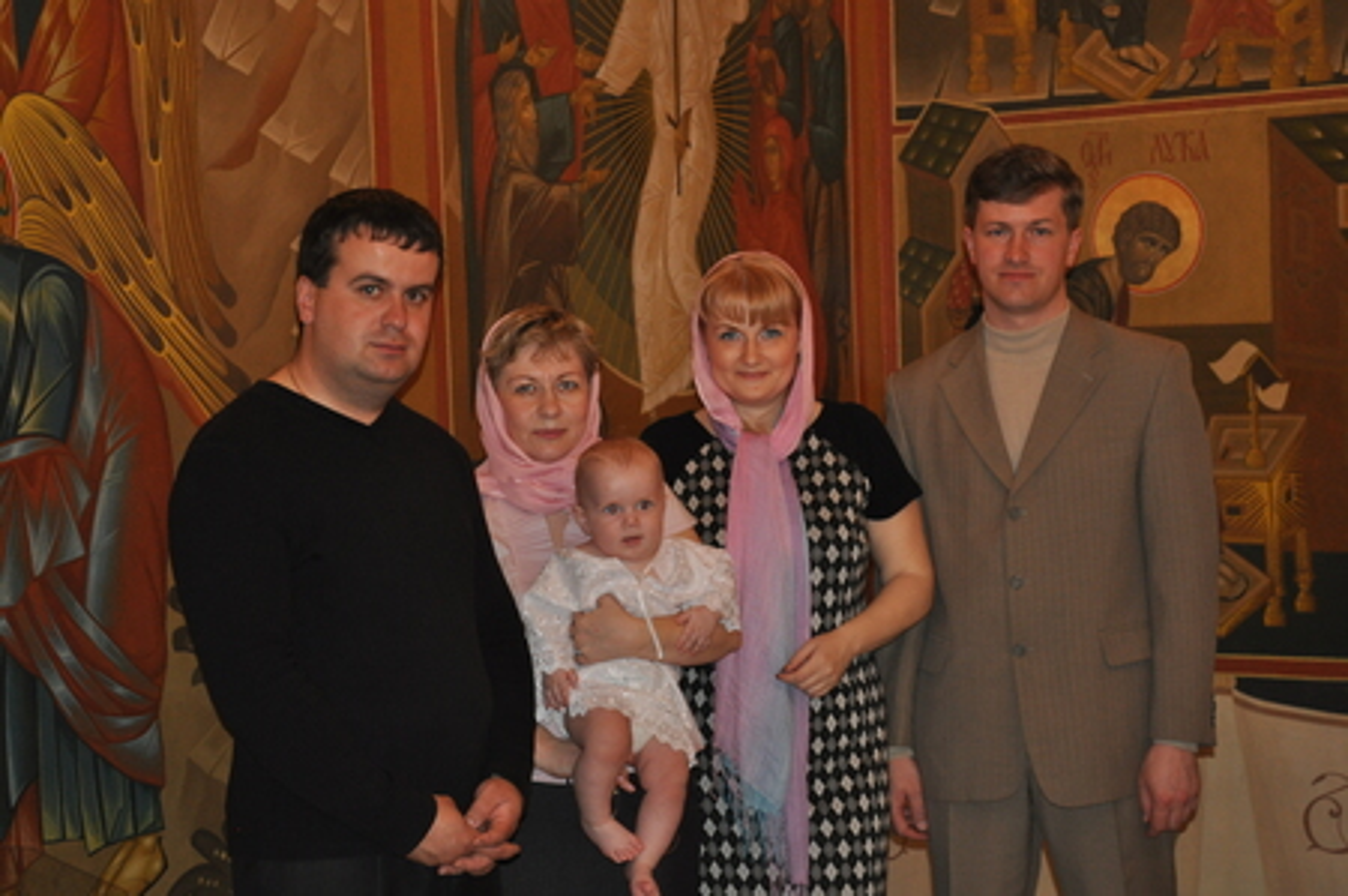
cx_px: 674
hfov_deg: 28.1
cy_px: 448
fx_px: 2693
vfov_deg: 18.9
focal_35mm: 72
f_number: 5.3
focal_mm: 48
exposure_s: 1/60
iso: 800
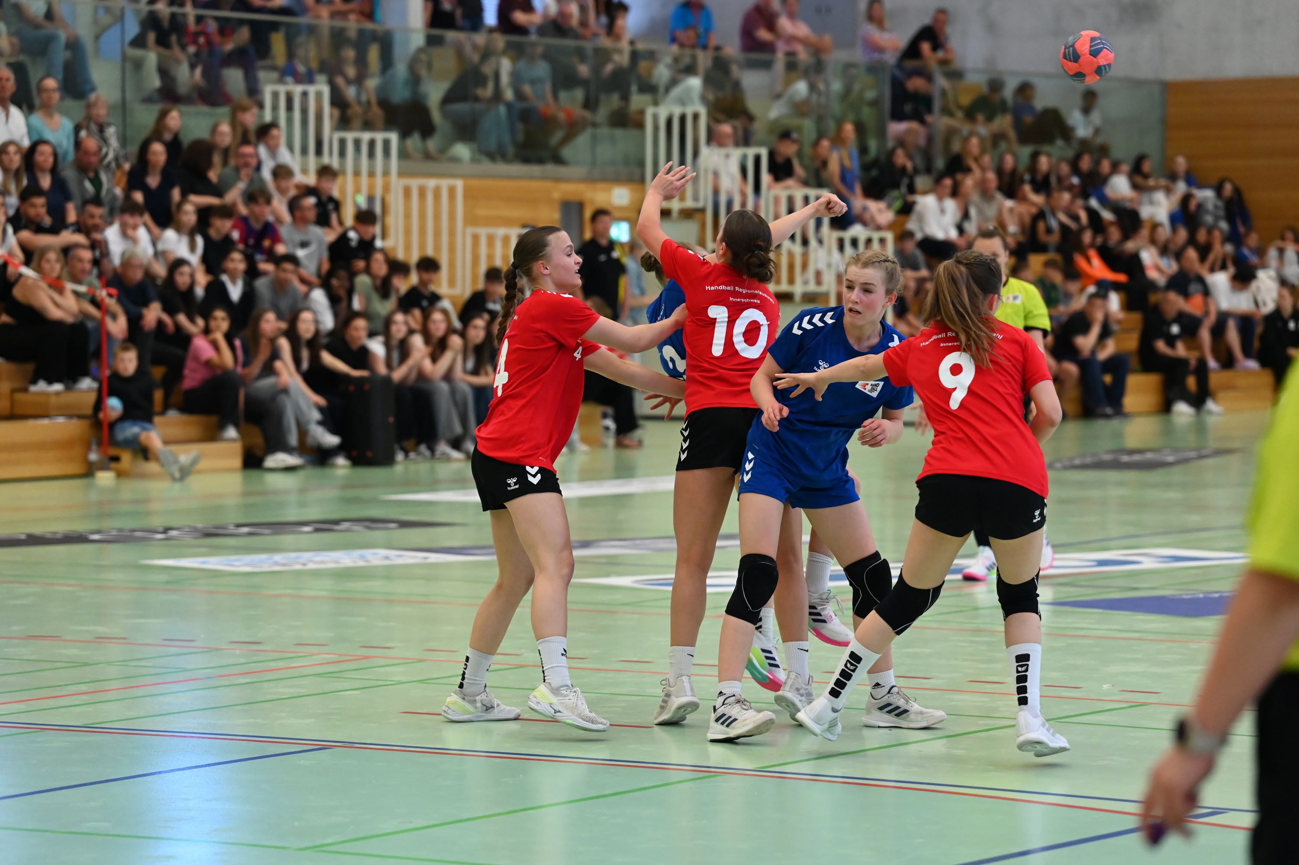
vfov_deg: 11.0
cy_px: 432
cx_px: 650
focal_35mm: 125
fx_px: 4507
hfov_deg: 16.4
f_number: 3.5
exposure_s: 1/1250
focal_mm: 125
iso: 4000
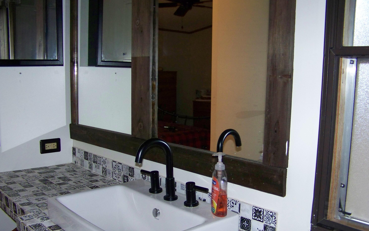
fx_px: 392
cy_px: 138
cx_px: 181
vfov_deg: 32.7
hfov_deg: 50.4
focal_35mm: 39
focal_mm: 5.85
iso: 200
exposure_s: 1/30
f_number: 2.8
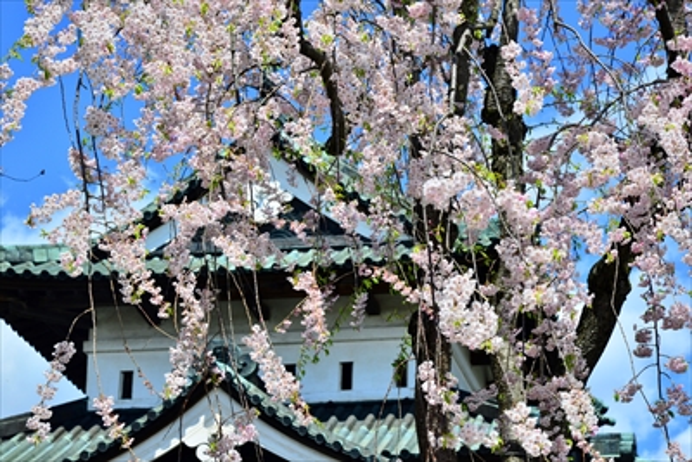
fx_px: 2307
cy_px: 231
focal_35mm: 120
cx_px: 346
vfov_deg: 11.4
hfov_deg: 17.1
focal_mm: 120
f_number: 11
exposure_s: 1/500
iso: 400
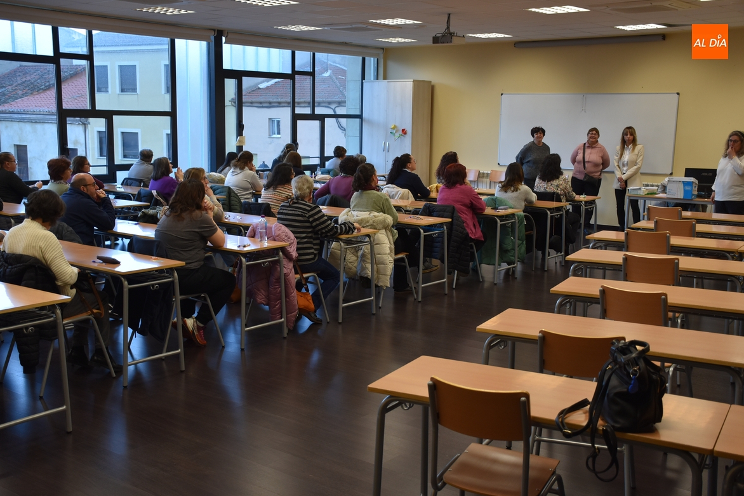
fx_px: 858
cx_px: 373
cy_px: 253
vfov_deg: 32.2
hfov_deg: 46.9
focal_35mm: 42
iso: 400
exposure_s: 1/60
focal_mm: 27
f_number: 4
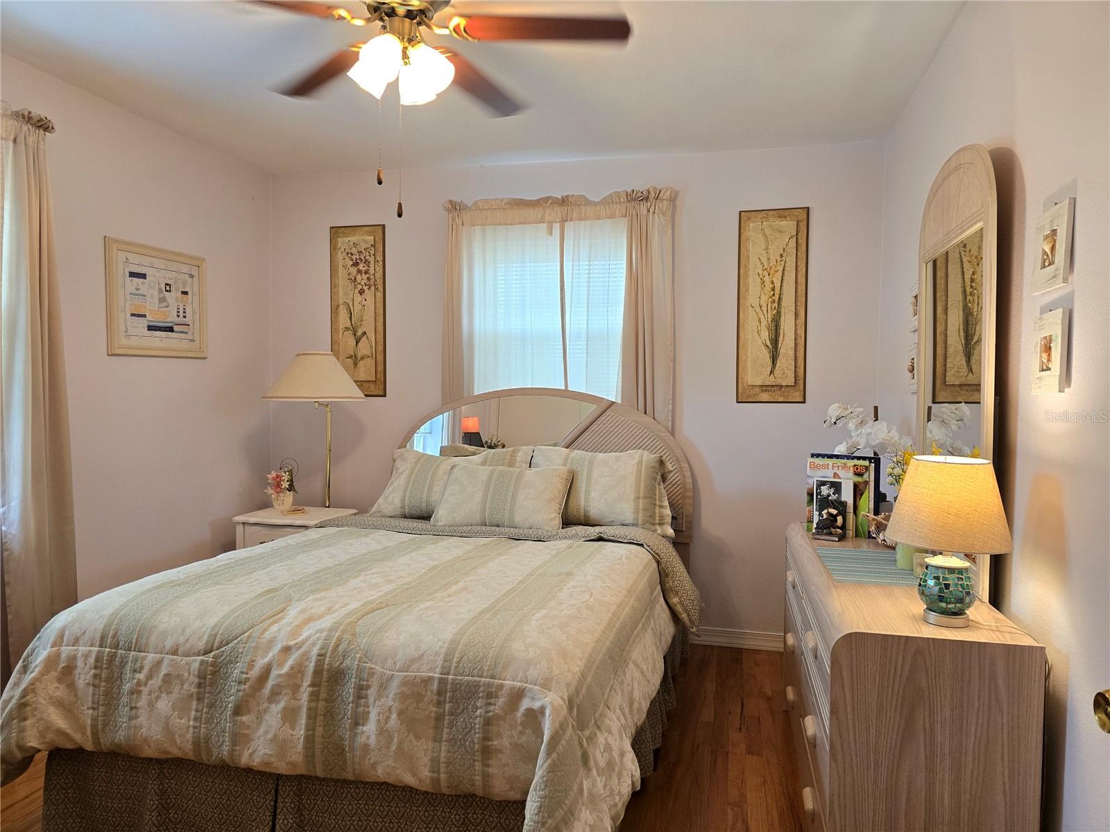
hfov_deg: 73.9
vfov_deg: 58.9
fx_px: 738
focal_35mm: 23
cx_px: 555
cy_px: 416
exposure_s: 1/120
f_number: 1.7
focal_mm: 6.3
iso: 200
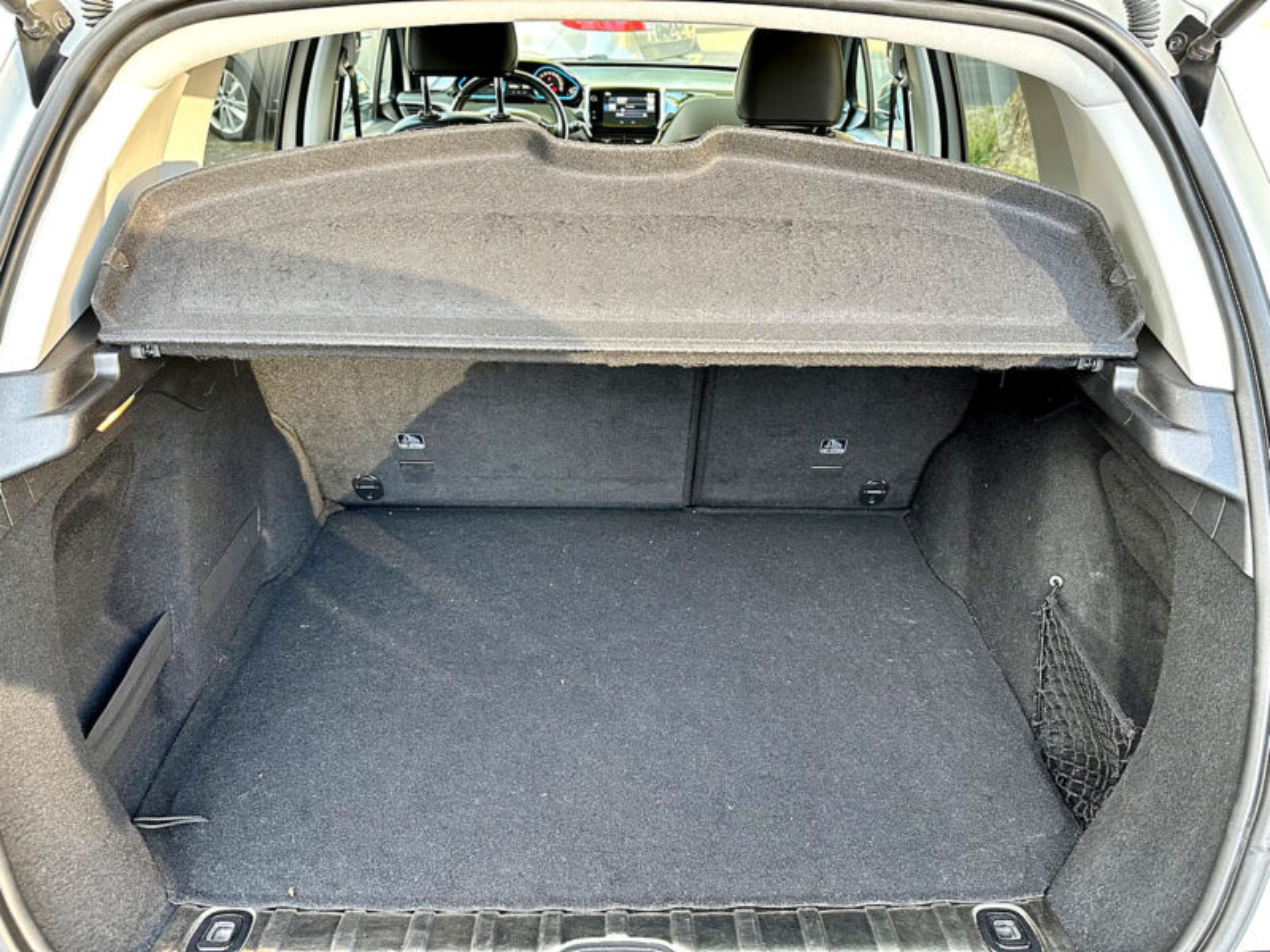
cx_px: 635
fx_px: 881
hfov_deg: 71.6
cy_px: 476
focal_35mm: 24
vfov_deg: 56.8
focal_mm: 6.86
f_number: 1.78
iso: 250
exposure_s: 1/60
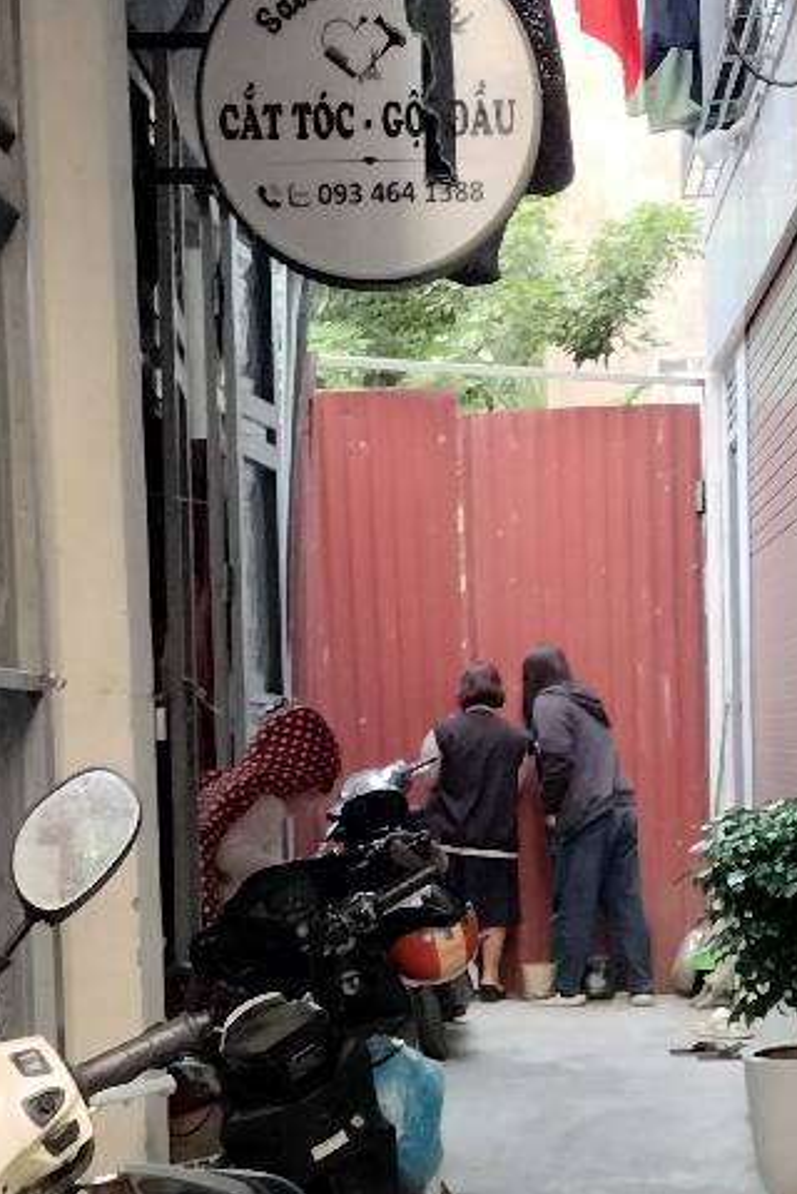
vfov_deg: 31.9
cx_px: 585
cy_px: 1057
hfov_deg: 22.5
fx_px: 1989
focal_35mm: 60
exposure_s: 1/40
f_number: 1.7
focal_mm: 4.71
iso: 581
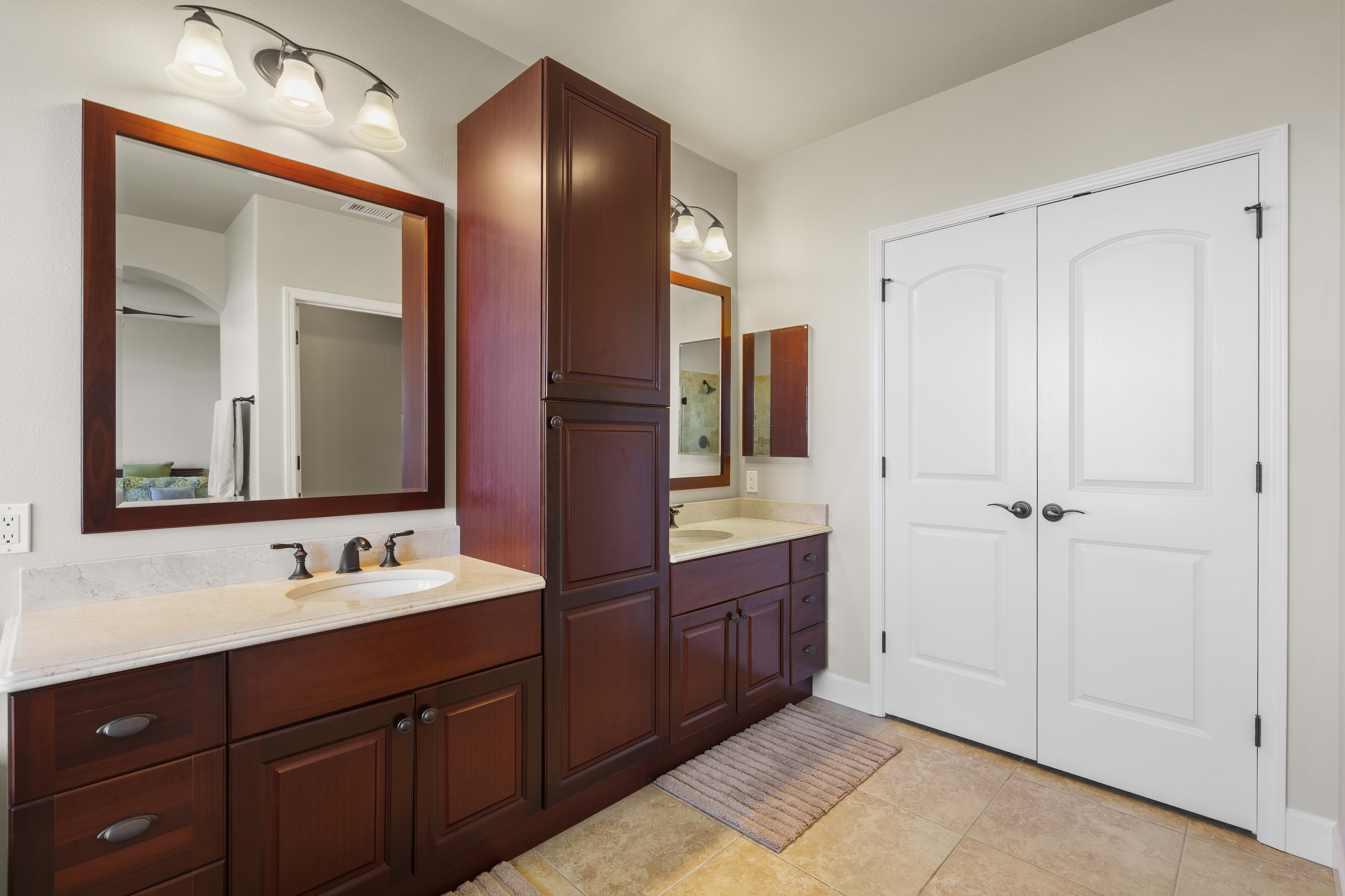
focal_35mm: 16
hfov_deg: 96.7
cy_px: 448
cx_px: 672
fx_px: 598
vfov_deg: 73.7
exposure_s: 1/2
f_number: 8
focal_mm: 16
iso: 100
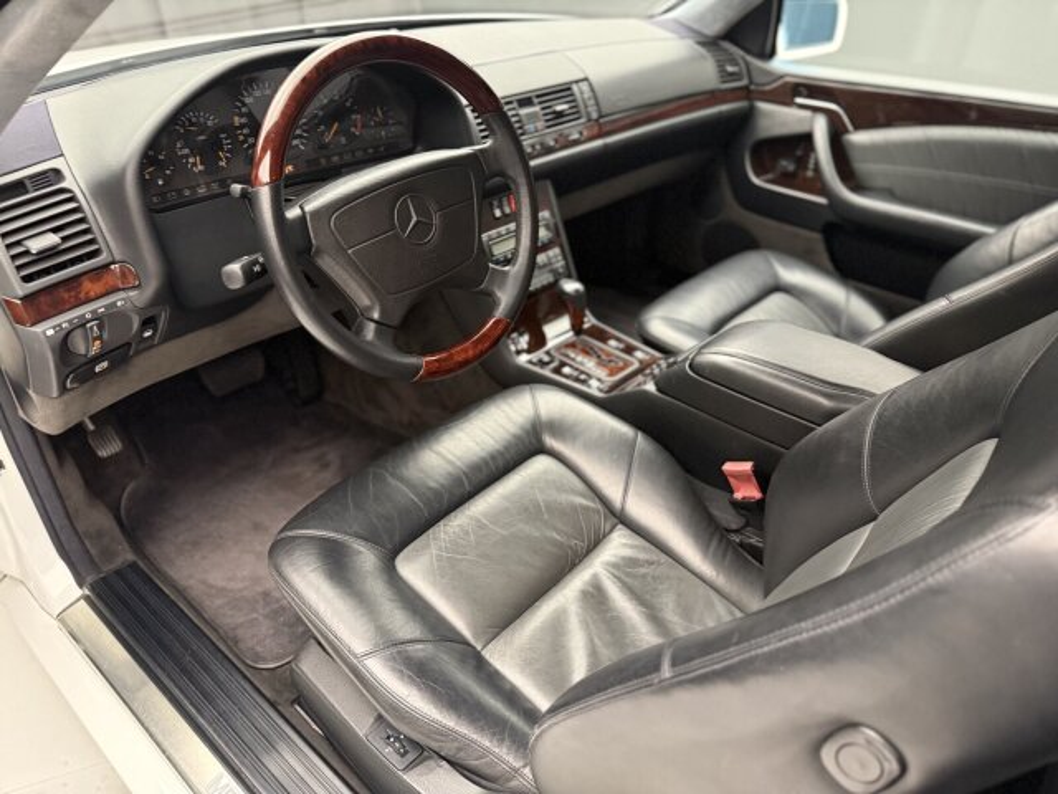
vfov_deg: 56.8
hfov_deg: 71.6
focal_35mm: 24
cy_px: 397
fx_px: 734
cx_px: 529
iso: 640
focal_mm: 6.76
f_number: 1.78
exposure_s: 1/33
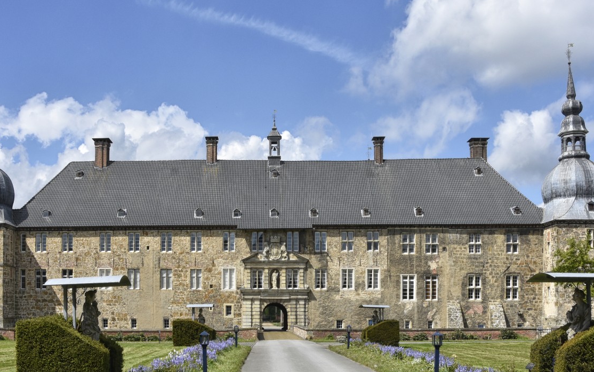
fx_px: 648
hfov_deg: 49.2
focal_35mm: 40
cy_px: 234
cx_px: 275
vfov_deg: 31.9
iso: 200
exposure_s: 1/400
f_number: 10
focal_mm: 18
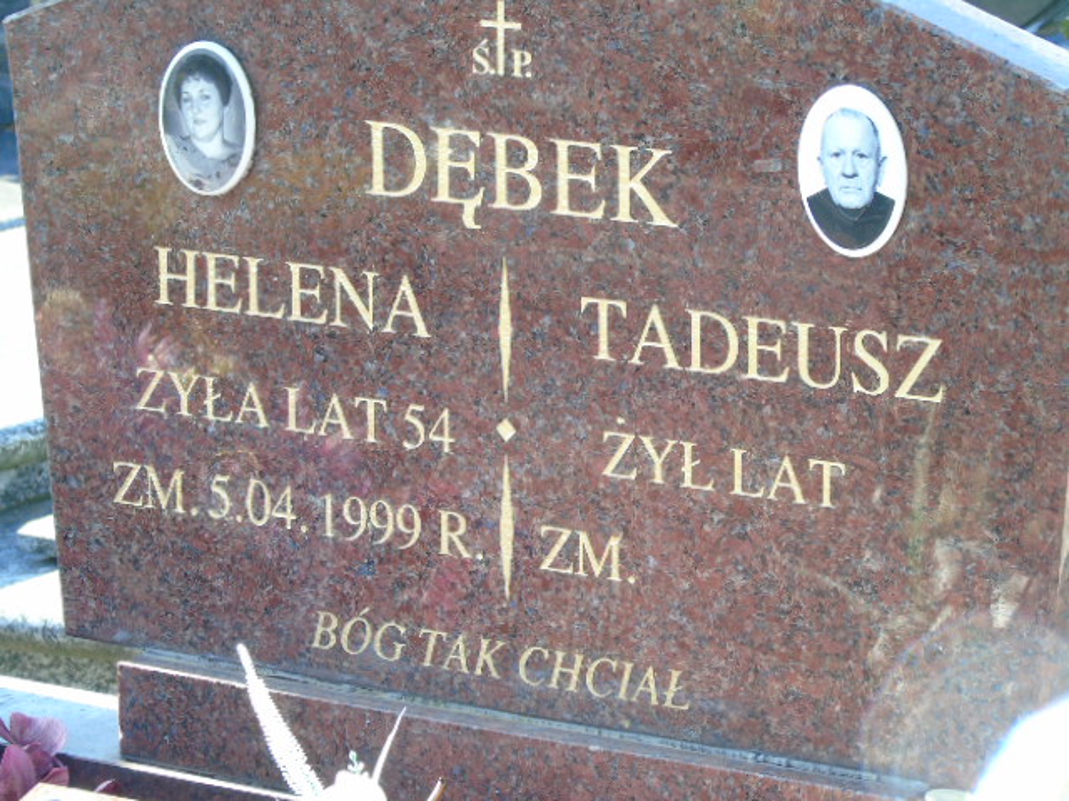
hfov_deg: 12.2
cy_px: 400
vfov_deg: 9.2
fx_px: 5003
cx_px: 534
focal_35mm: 162
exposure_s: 1/125
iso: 250
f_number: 4.9
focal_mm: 29
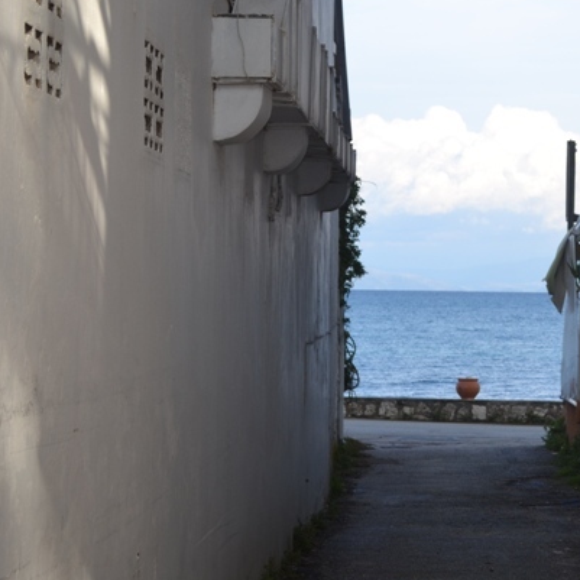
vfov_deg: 14.3
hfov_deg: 14.1
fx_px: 2313
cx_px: 573
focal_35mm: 122
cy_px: 306
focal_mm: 48
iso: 100
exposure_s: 1/200
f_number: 5.6
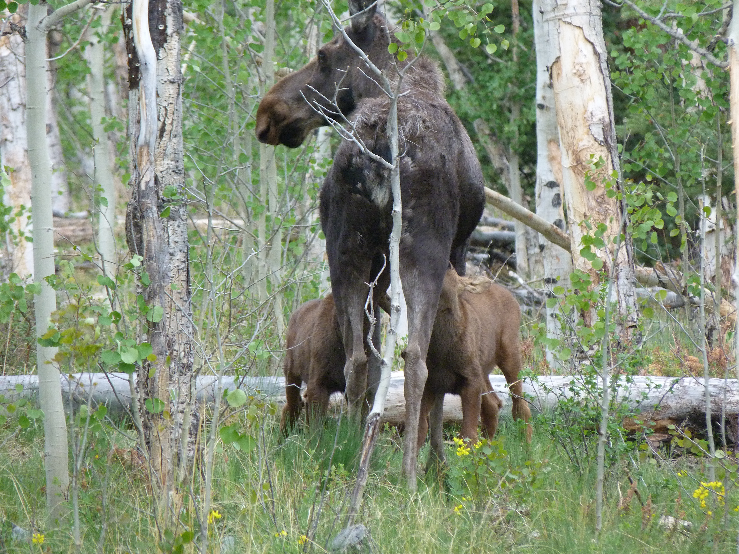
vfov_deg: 3.1
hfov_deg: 4.2
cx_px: 370
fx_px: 10141
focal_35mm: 475
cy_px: 277
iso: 320
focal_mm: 85.4
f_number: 4.5
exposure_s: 1/200
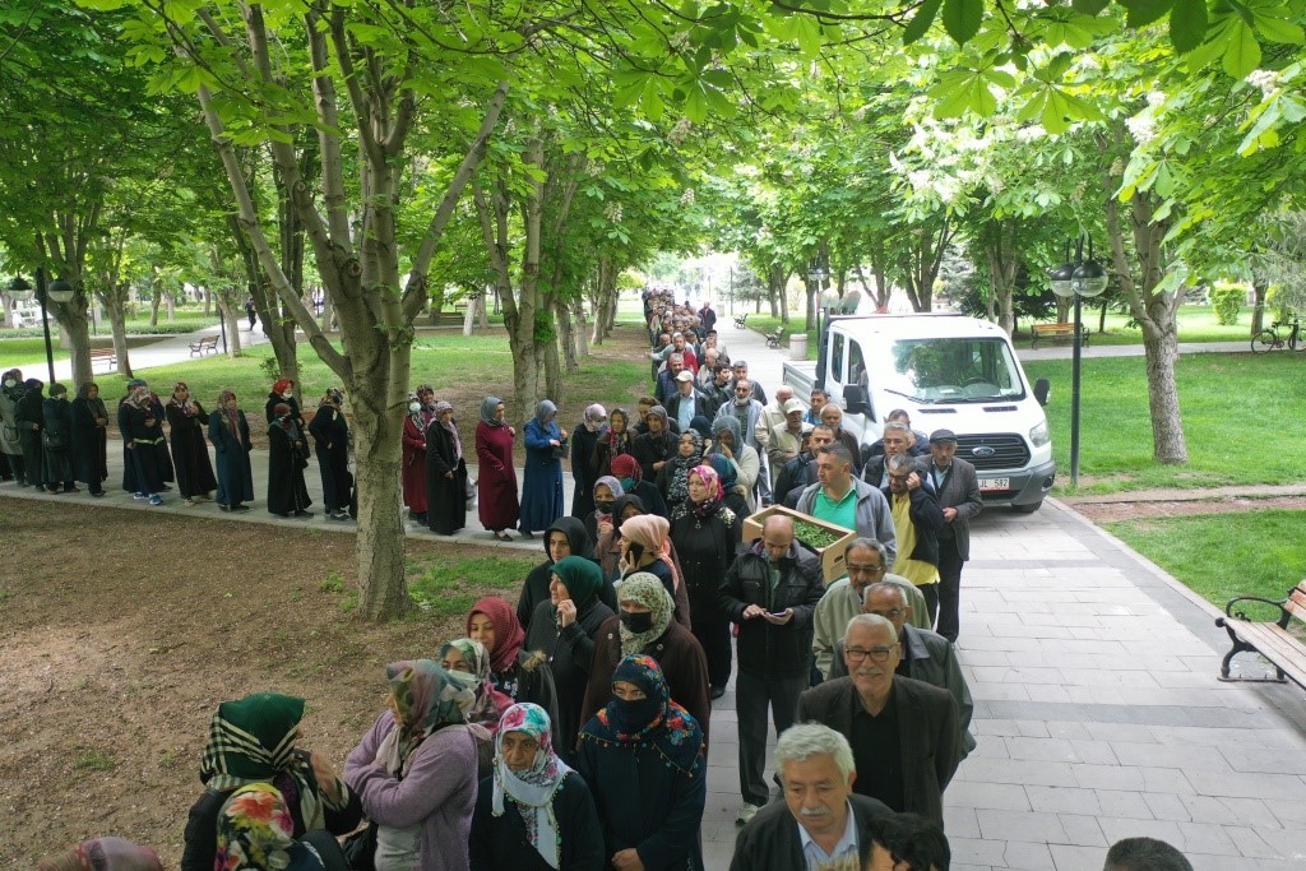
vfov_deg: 46.4
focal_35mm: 28
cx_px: 653
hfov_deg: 65.5
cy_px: 436
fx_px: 1016
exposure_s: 1/30
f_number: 2.8
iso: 100
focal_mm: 10.26
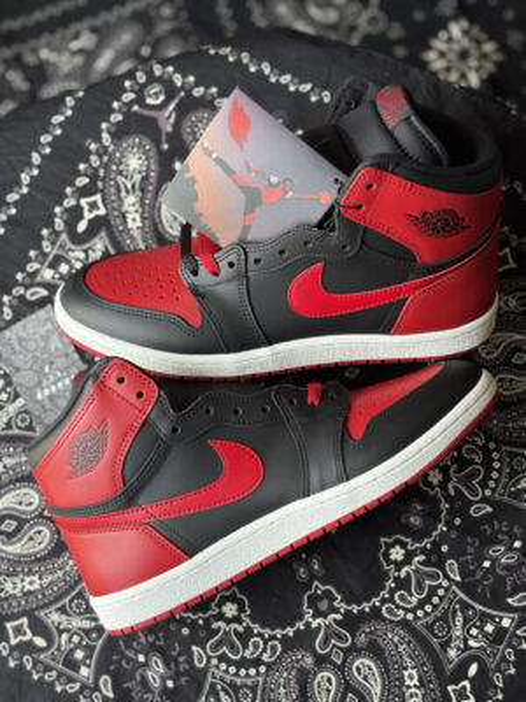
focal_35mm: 52
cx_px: 263
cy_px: 351
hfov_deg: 28.0
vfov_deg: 36.8
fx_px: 1054
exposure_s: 1/201
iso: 32
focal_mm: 5.96
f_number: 1.6
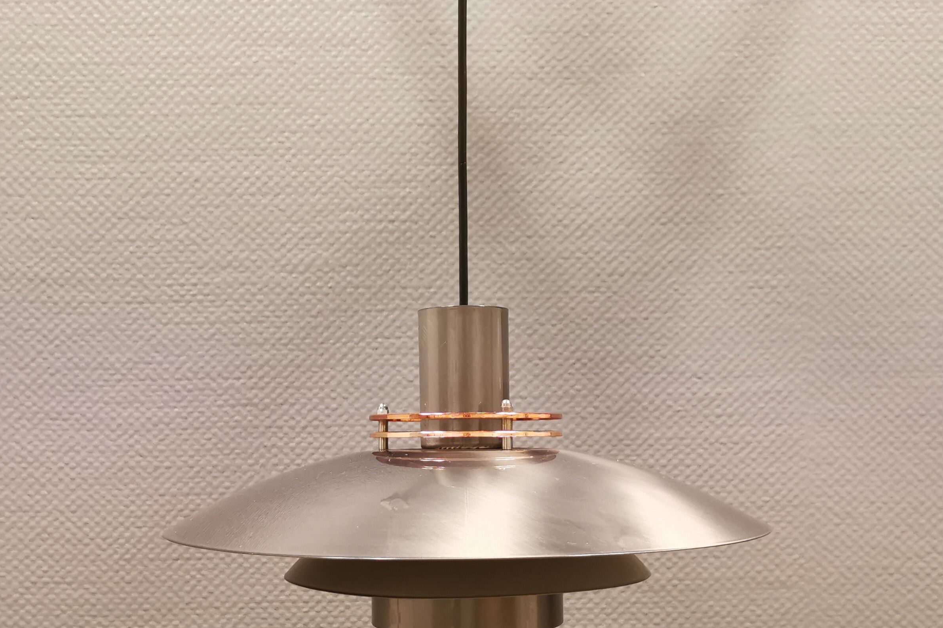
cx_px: 459
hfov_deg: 45.4
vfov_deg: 30.5
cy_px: 490
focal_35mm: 43
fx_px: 1126
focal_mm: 5.56
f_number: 1.6
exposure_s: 1/60
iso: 400
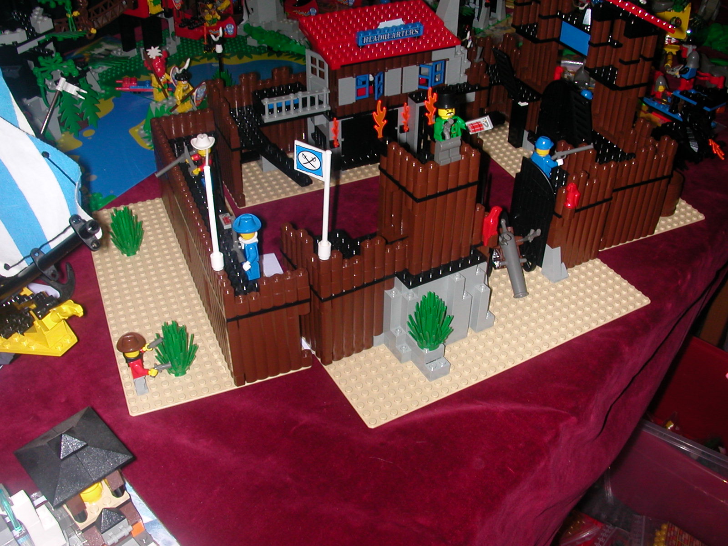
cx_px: 364
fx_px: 778
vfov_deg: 38.7
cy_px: 273
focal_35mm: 37
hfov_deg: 50.1
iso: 100
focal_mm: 5.6
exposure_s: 1/59.9
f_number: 4.5
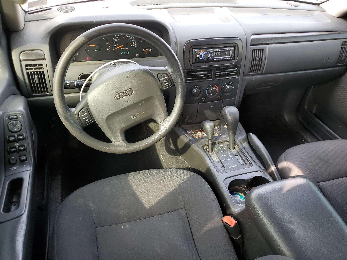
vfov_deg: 53.1
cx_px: 174
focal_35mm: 26
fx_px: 261
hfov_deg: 67.3
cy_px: 130
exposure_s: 1/120
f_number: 1.5
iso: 69
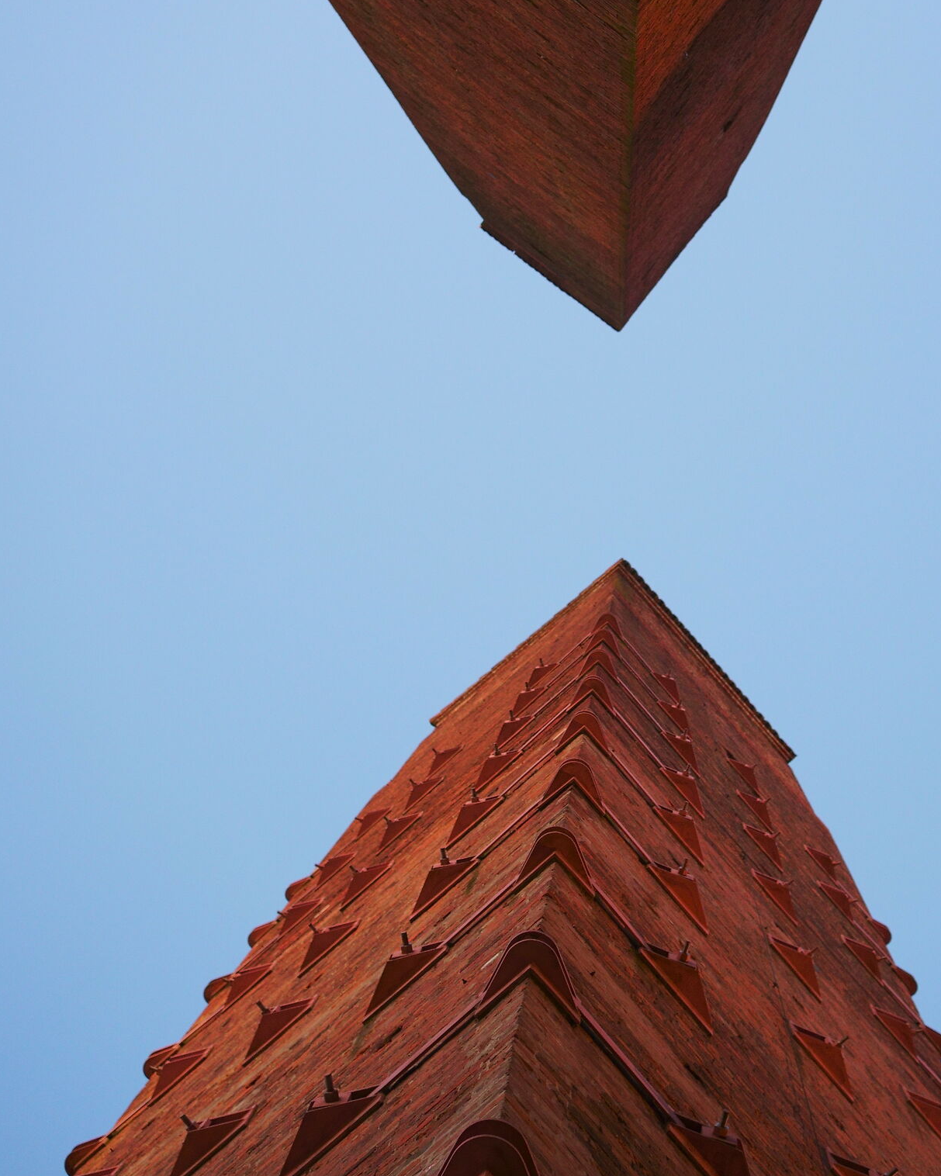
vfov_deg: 35.8
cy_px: 457
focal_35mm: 52
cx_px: 605
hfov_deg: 29.0
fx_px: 1810
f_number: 3.2
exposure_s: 1/13
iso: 640
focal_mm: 35
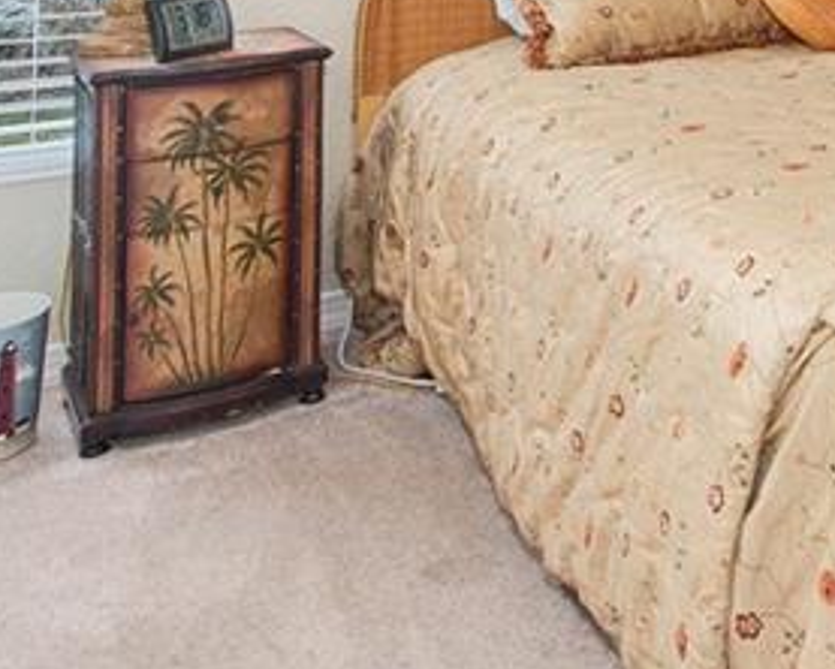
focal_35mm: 52
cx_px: 898
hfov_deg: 32.1
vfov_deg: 24.9
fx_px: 1286
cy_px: -225
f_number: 8
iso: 320
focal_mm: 15
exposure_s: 1/2.5
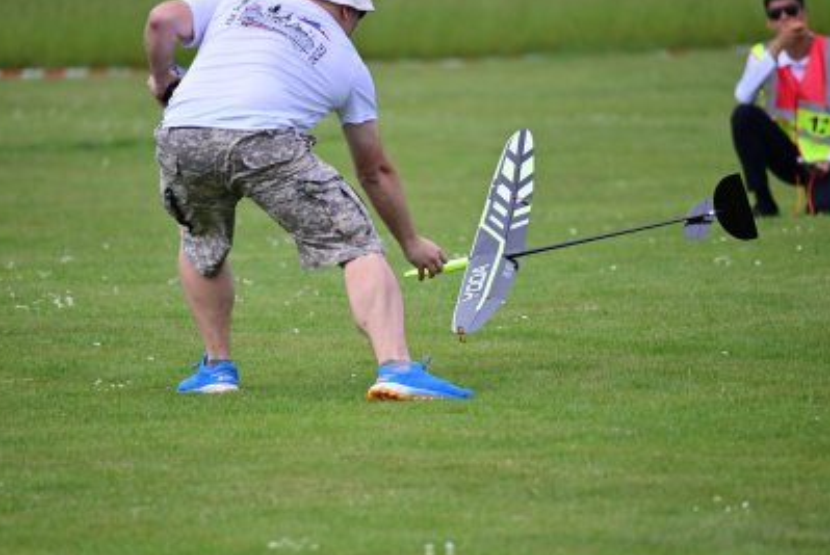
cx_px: 384
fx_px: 11494
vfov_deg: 2.8
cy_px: 308
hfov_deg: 4.1
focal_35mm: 498
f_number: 6.3
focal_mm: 400
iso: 500
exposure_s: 1/1600
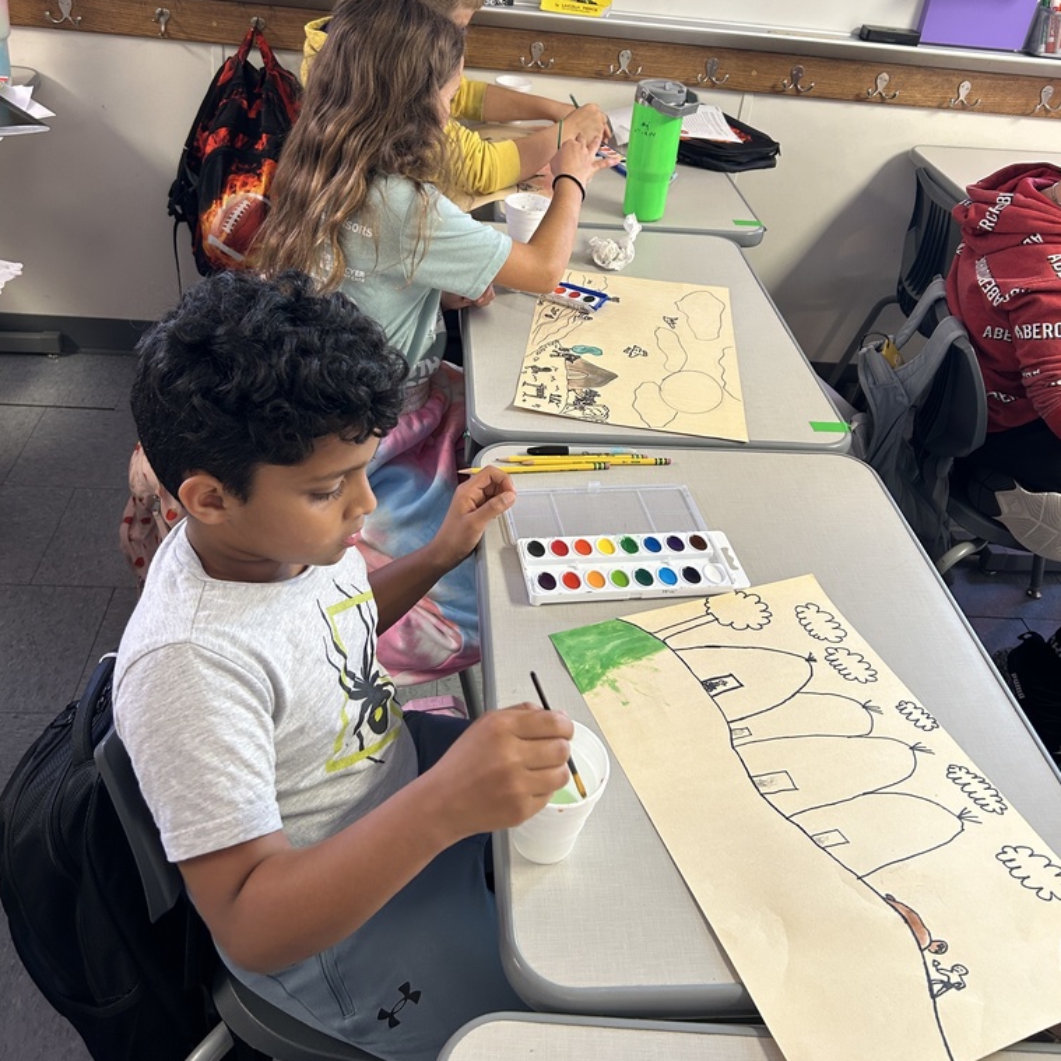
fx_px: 1075
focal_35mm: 31
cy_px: 389
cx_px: 527
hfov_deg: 52.5
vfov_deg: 51.9
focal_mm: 5.7
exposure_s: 1/60
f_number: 1.5
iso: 125
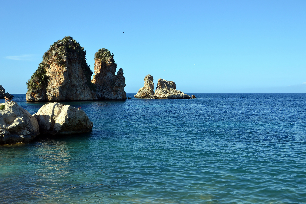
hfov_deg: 51.3
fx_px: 319
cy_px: 102
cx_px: 153
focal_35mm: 38
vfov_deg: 35.5
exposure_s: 1/400
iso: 200
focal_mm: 25
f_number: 11
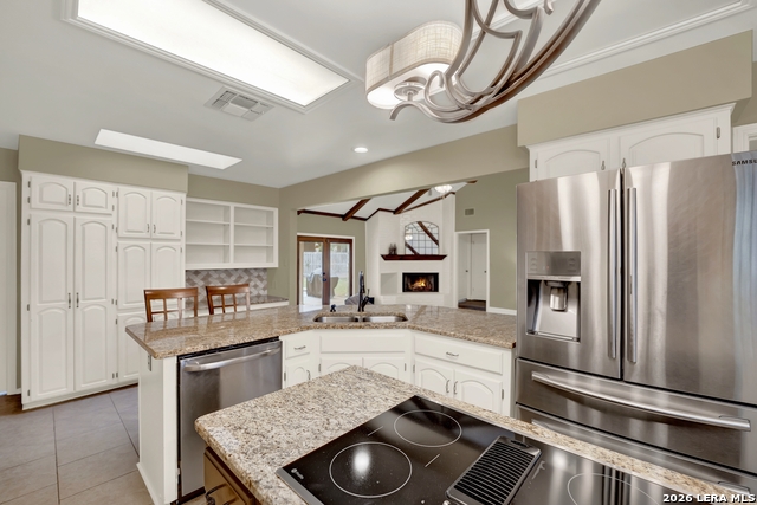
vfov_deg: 81.2
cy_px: 252
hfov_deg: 104.2
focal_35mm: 14
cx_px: 378
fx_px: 294
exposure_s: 1/25
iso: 250
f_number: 2.8
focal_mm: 14
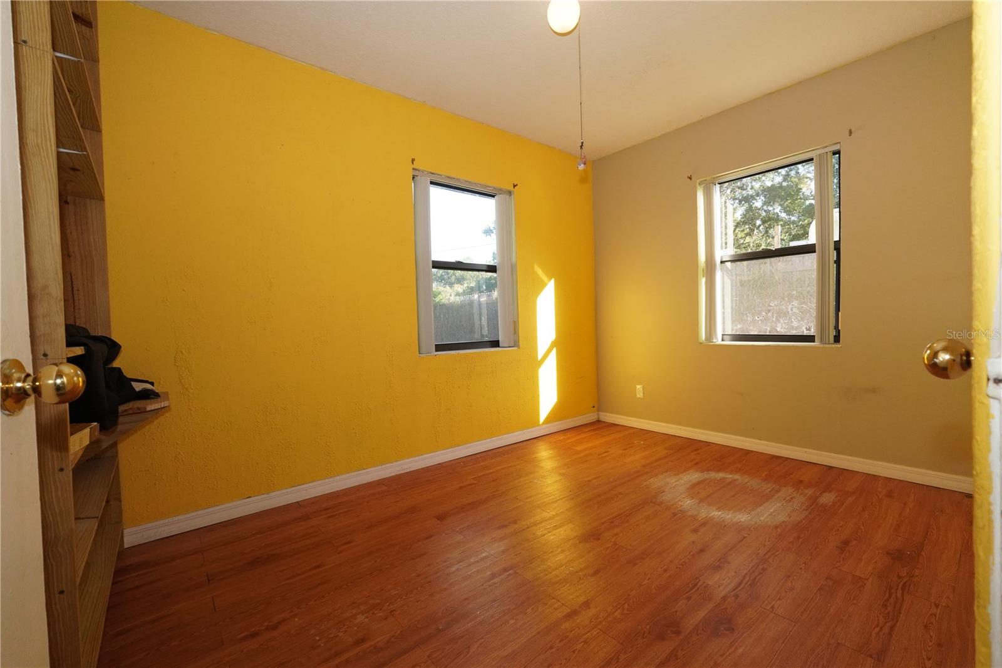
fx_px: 417
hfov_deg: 100.4
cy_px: 334
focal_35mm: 15
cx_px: 501
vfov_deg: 77.3
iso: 1000
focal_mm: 10
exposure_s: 1/250
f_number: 5.6
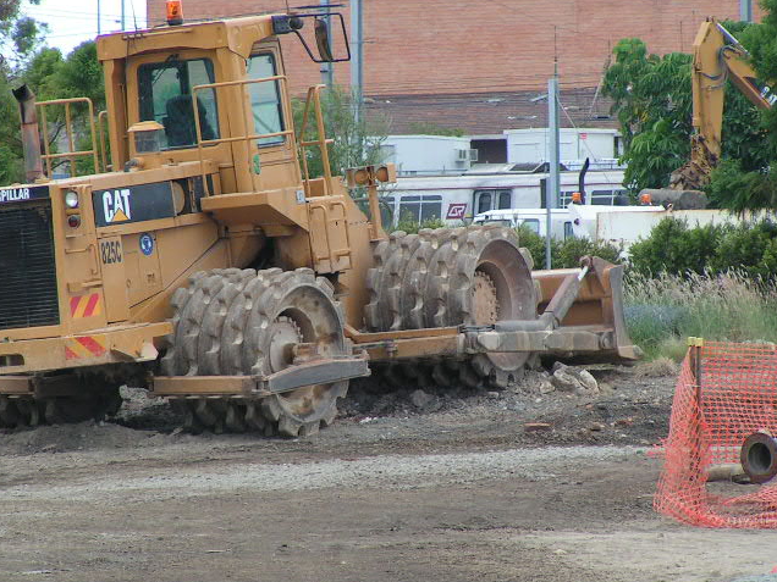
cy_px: 244
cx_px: 359
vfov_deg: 3.6
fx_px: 9203
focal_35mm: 410
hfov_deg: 4.8
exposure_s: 1/400
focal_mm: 49.8
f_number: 4.5
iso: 50
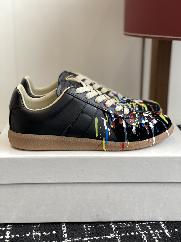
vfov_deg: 36.8
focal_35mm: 52
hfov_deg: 28.0
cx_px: 90
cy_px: 121
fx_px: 363
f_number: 2
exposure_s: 1/122
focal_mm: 6
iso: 64
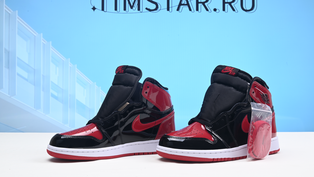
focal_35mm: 42
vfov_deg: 28.3
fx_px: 350
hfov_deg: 48.4
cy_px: 84
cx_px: 157
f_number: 16
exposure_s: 1/2
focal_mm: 40
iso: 100
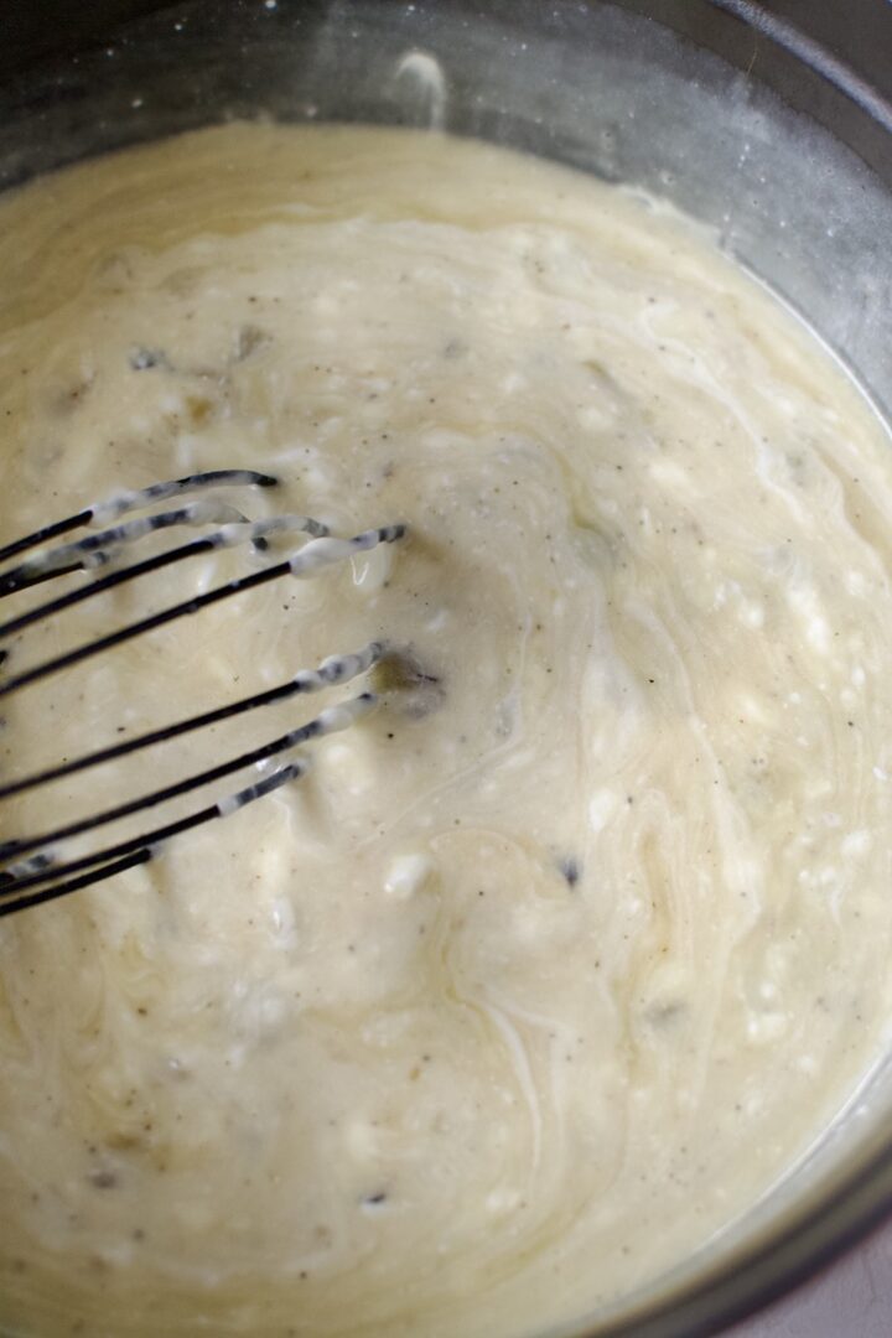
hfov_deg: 26.0
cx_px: 446
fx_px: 1933
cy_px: 669
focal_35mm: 52
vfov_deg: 38.2
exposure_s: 1/320
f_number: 4
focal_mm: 35
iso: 1000
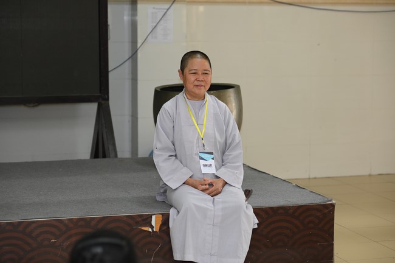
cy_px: 132
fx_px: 932
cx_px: 198
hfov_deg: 23.9
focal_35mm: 85
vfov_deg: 16.0
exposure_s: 1/125
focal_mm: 85
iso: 1250
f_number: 3.5
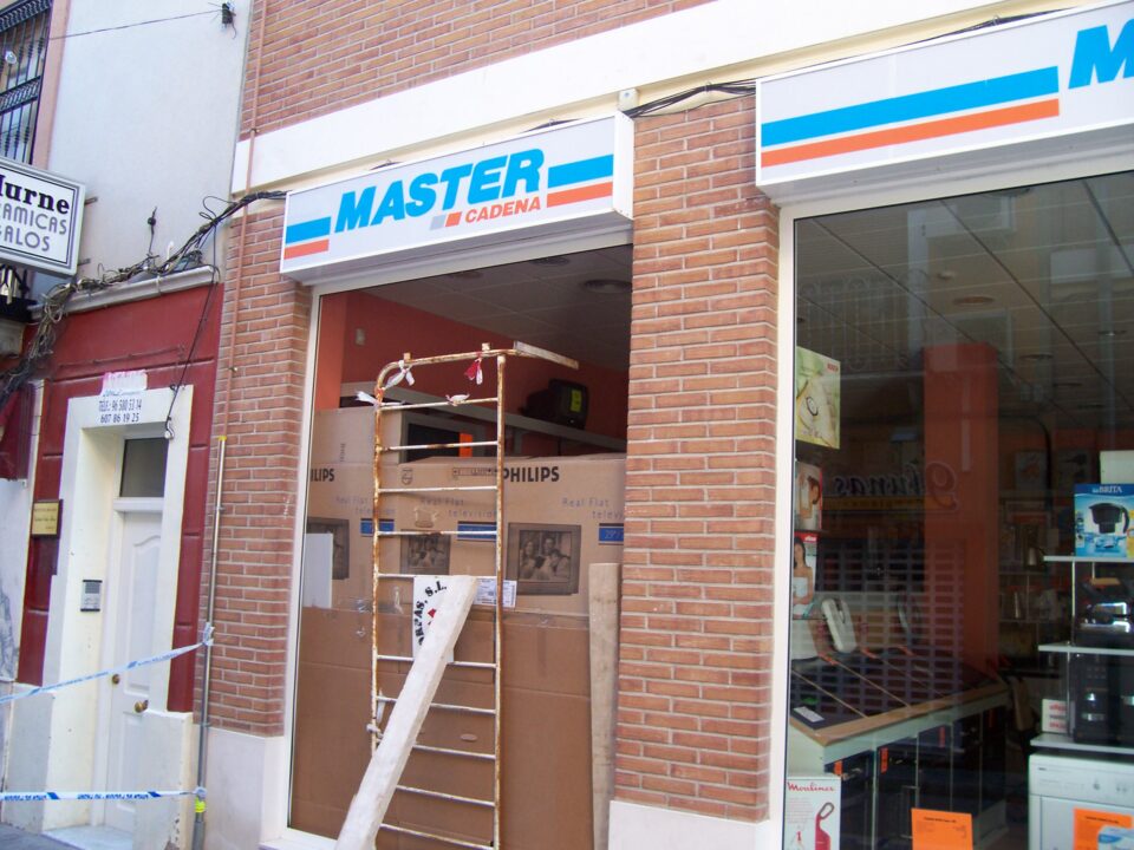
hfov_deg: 54.0
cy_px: 425
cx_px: 567
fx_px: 1114
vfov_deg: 41.8
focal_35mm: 34
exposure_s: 1/76.3
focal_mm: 5.6
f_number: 2.7
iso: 80
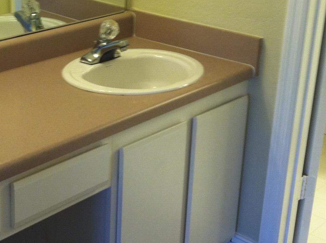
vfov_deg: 19.0
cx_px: 78
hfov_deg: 25.1
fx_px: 724
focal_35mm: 77
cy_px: 78
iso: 80
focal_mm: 3.85
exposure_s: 1/20
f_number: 2.8
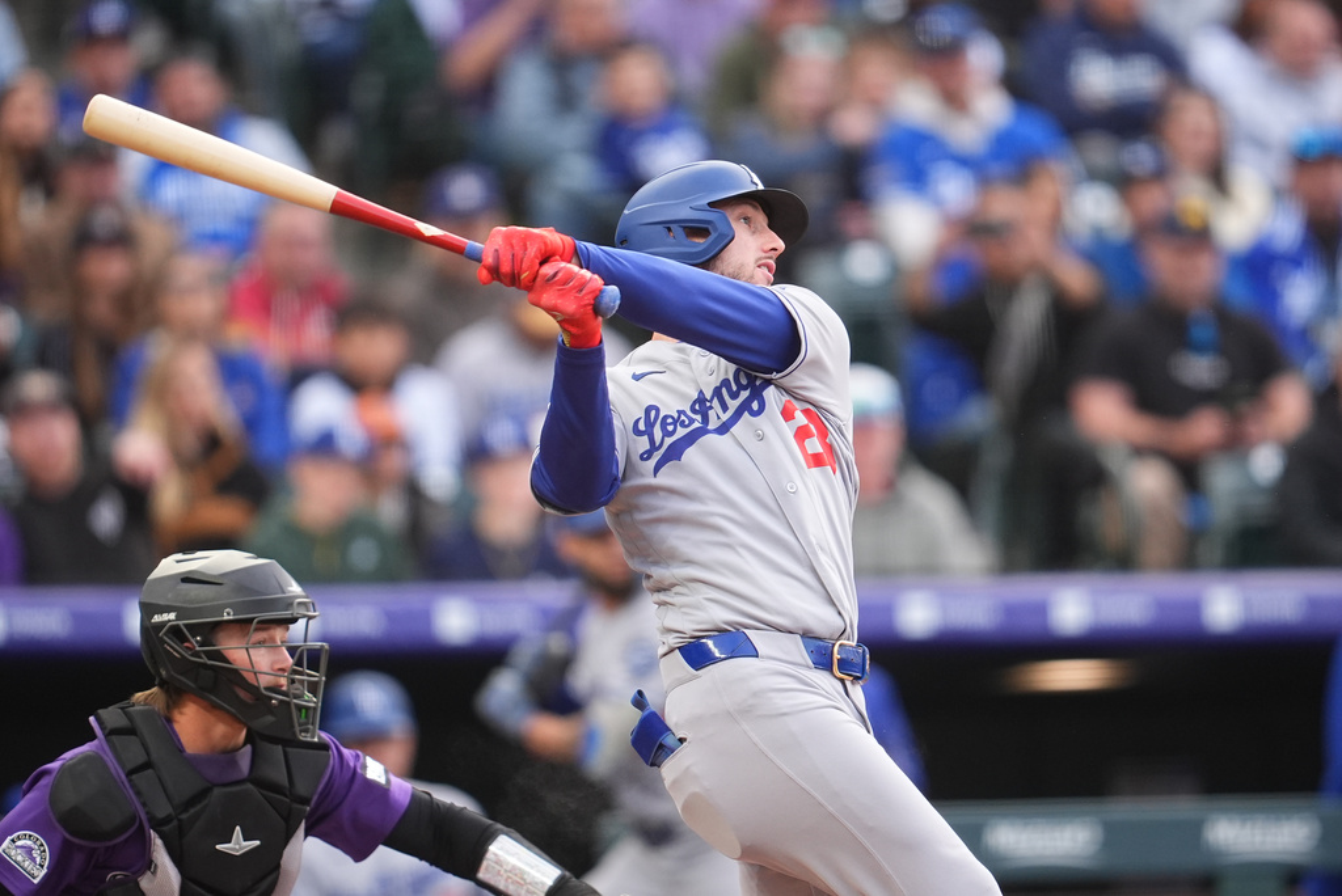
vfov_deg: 2.3
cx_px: 671
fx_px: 22378
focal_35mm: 600
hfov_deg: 3.4
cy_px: 448
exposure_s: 1/2000
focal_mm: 400
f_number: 2.8
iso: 1250
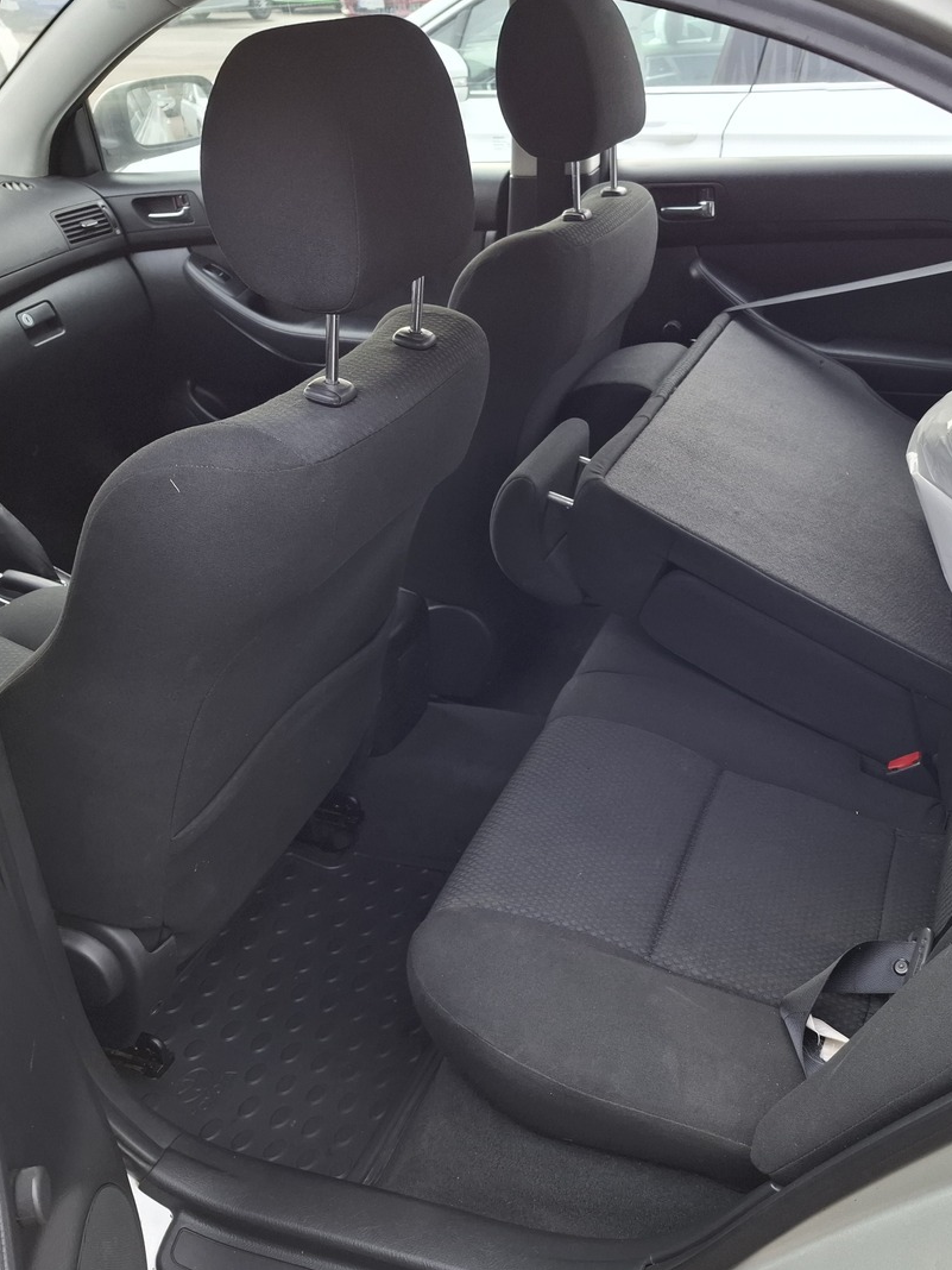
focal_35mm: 31
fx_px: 1137
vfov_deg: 58.4
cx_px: 681
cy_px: 640
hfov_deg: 44.3
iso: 160
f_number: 1.8
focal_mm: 5.54
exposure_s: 1/100
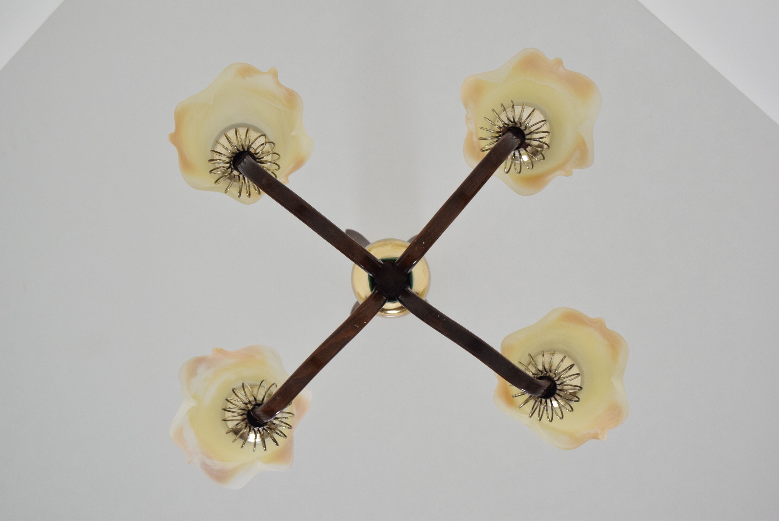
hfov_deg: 27.0
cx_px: 390
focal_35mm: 75
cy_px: 260
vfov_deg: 18.2
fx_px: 1624
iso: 1600
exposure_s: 1/100
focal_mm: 50
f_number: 5.6
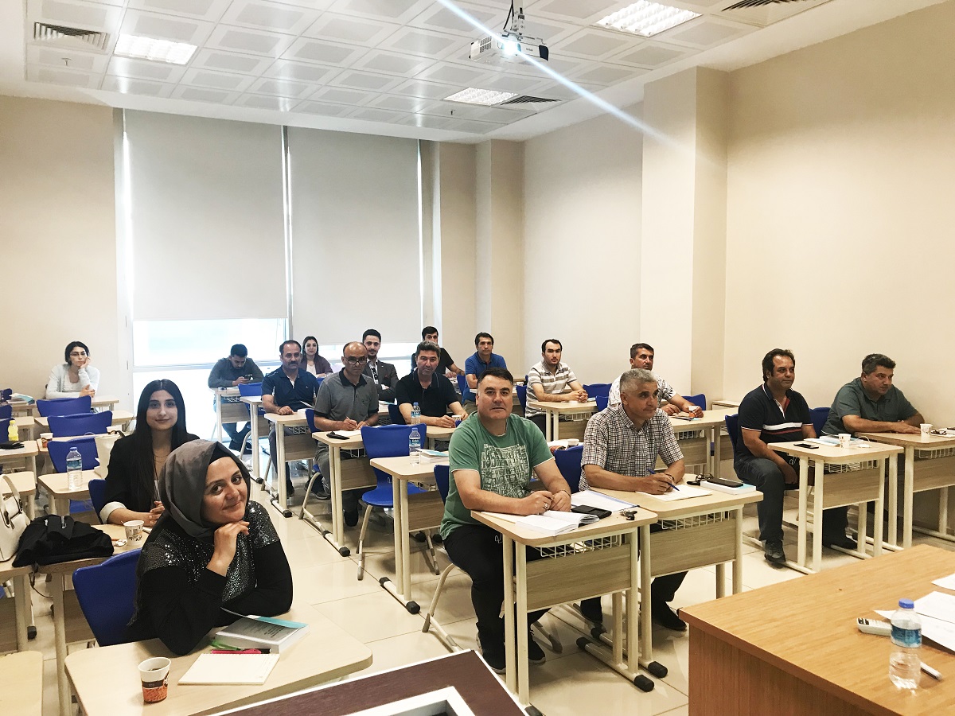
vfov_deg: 49.7
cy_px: 358
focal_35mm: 28
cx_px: 478
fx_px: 772
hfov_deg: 63.4
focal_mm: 3.99
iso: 32
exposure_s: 1/20
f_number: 1.8
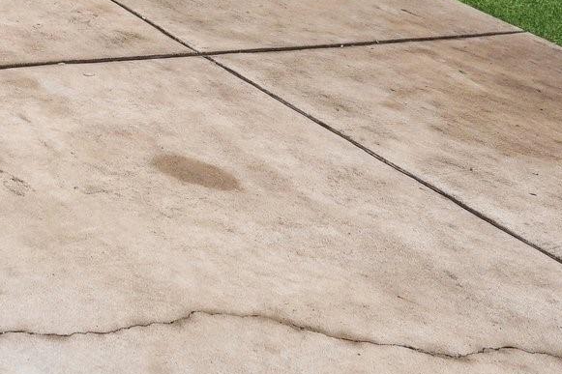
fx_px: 1051
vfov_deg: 17.7
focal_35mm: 67
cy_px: -213
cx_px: 62
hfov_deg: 28.8
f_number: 8
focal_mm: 19.1
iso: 400
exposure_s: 1/400
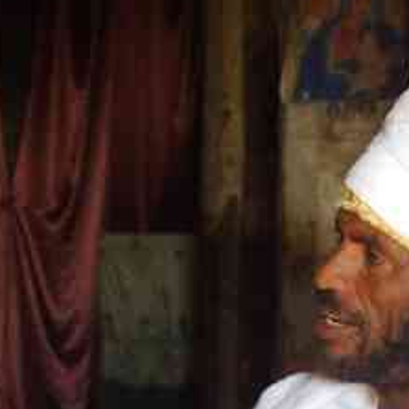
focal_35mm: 132
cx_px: 129
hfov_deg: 13.2
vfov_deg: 12.2
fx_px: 1771
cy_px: 714
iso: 3200
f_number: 5.6
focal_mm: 23.1
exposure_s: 1/50
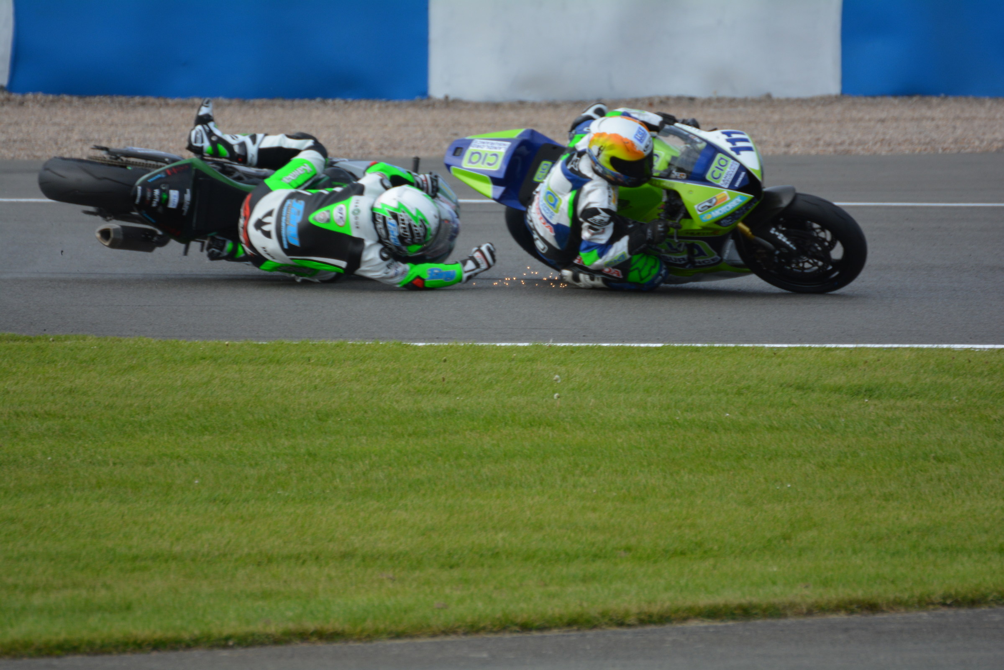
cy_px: 335
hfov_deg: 4.6
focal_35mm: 450
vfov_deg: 3.1
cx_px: 502
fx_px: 12549
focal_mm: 300
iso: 400
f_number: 5.6
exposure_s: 1/1250
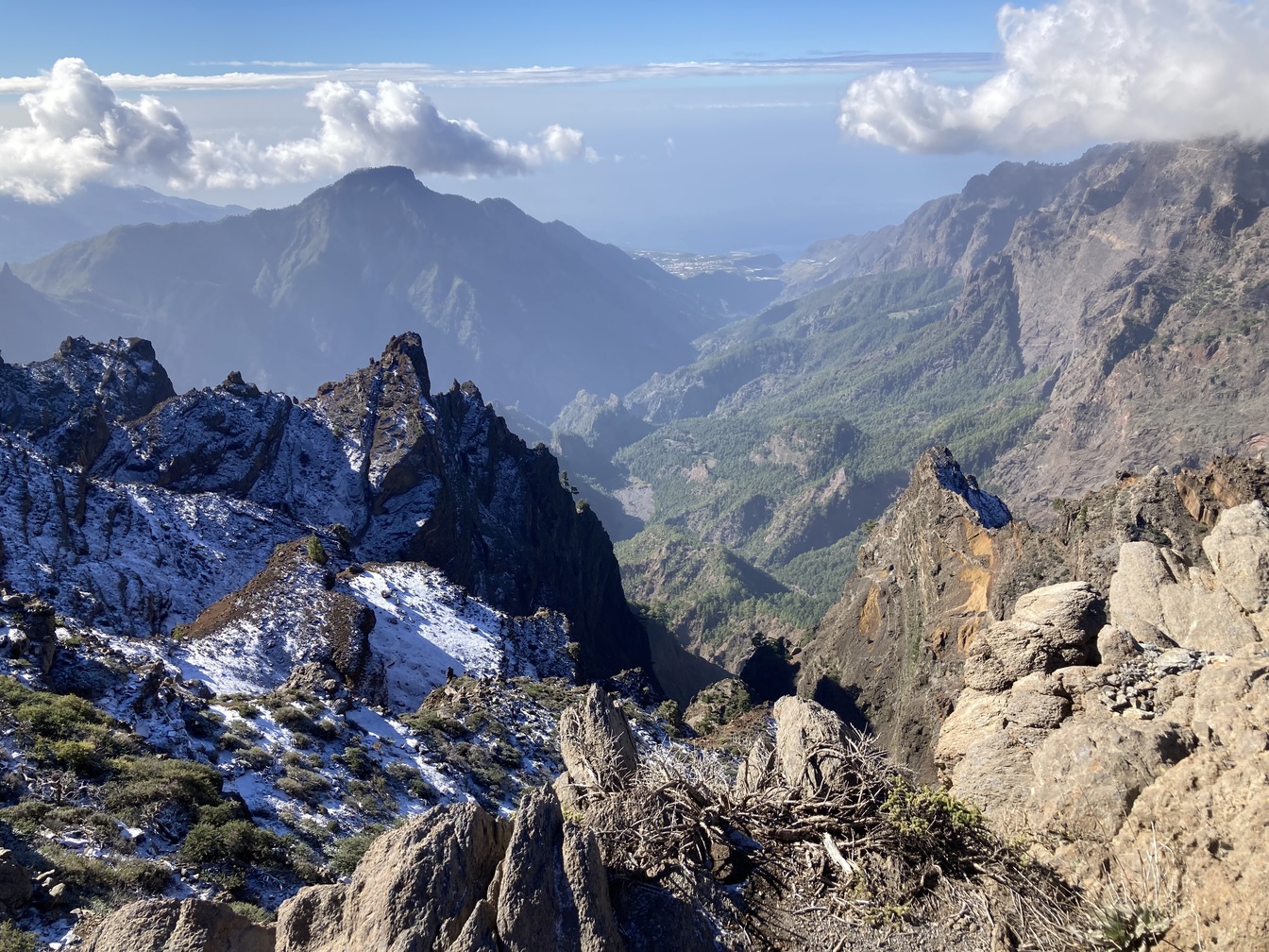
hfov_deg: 63.4
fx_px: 1026
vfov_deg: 49.7
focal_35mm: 28
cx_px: 634
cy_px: 476
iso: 20
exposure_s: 1/1412
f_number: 1.8
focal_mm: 3.99
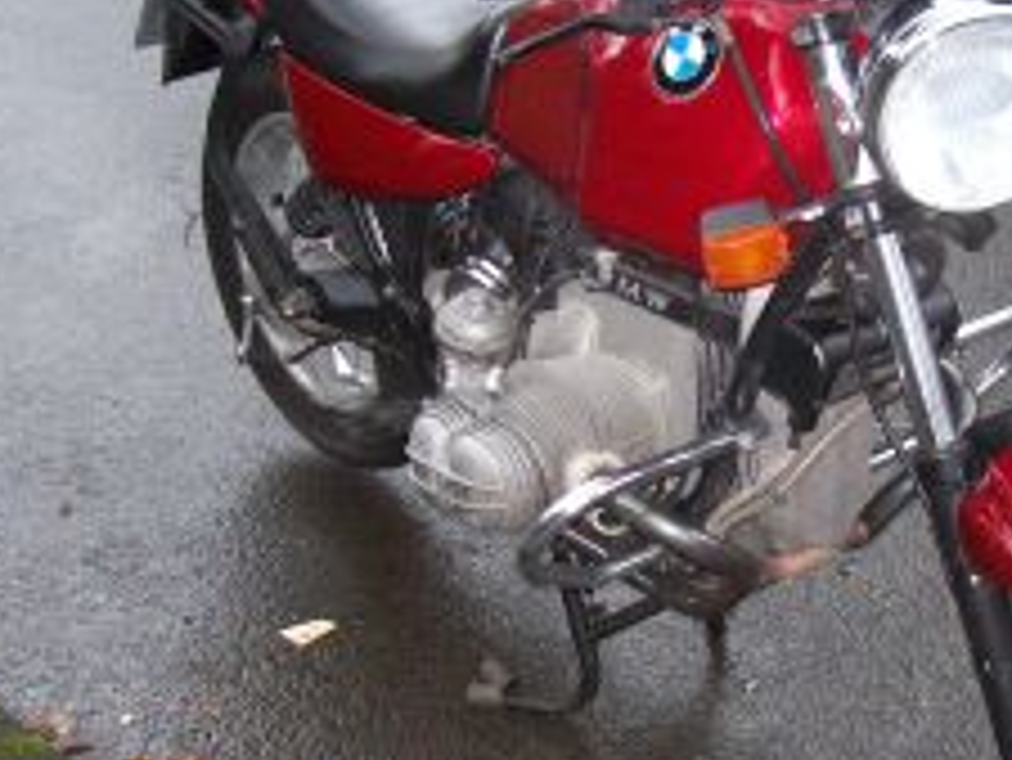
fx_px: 1872
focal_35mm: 64
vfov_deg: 22.9
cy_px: 423
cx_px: 760
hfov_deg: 29.8
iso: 200
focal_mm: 6
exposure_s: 1/64
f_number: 2.7
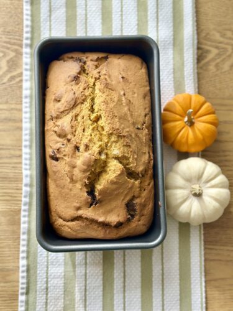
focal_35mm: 48
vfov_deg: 39.7
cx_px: 116
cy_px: 156
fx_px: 431
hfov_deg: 30.3
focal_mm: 6.86
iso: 80
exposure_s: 1/312
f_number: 1.78
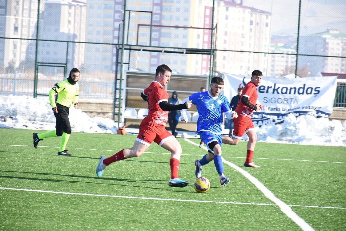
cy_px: 116
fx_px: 2019
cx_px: 173
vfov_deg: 6.5
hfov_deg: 9.8
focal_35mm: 210
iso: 100
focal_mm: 140
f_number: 5.6
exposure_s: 1/200
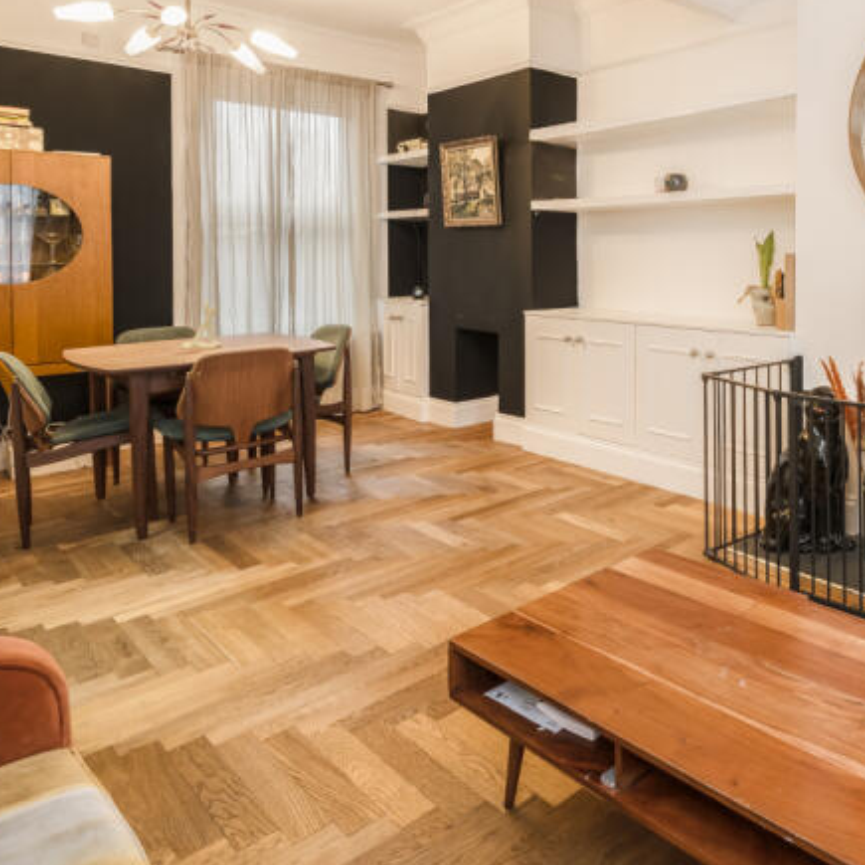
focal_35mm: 24
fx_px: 679
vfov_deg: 63.0
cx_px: 829
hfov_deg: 53.7
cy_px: 271
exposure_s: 1/3
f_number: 9
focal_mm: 12
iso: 800
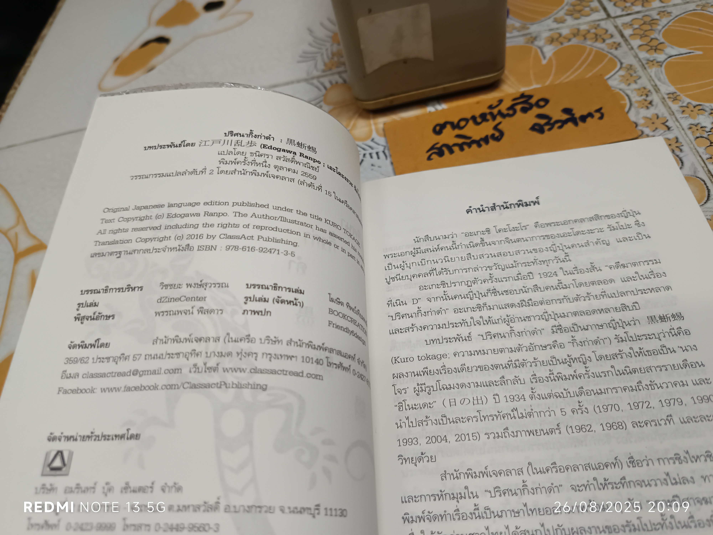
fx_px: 494
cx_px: 356
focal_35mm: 24
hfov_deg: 71.6
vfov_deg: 56.8
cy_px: 268
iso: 1028
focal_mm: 5.31
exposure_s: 1/50
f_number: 1.7
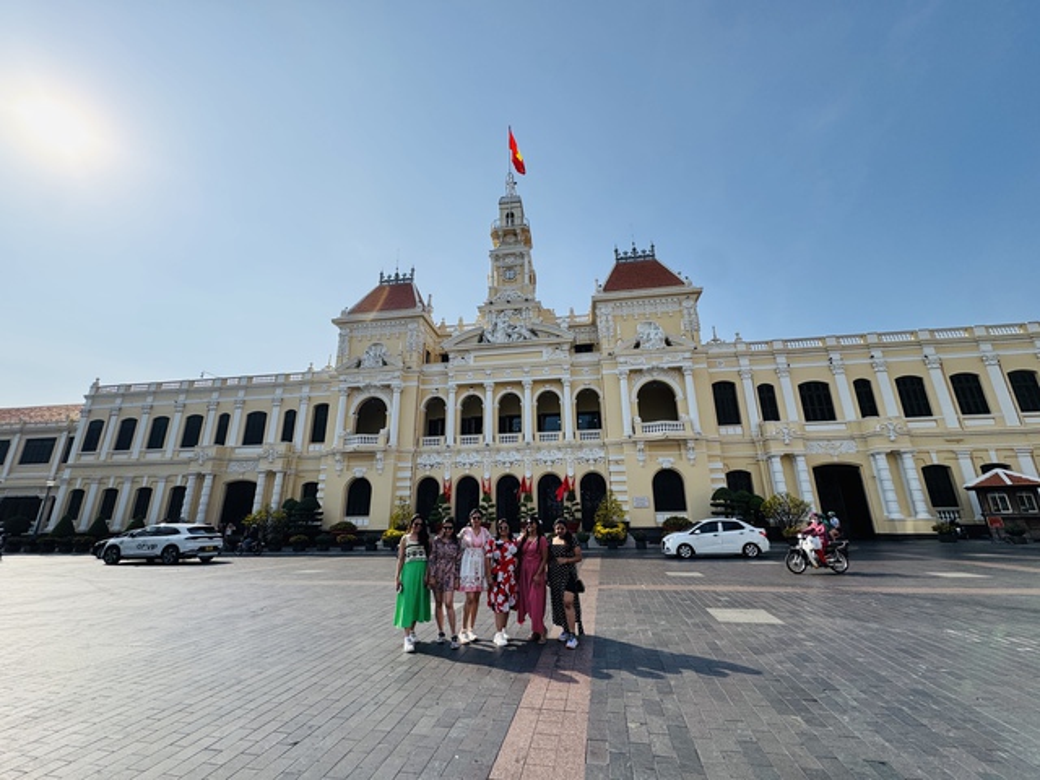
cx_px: 520
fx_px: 421
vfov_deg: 85.7
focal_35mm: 14
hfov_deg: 102.1
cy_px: 390
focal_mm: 2.22
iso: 50
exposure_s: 1/2874
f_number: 2.2
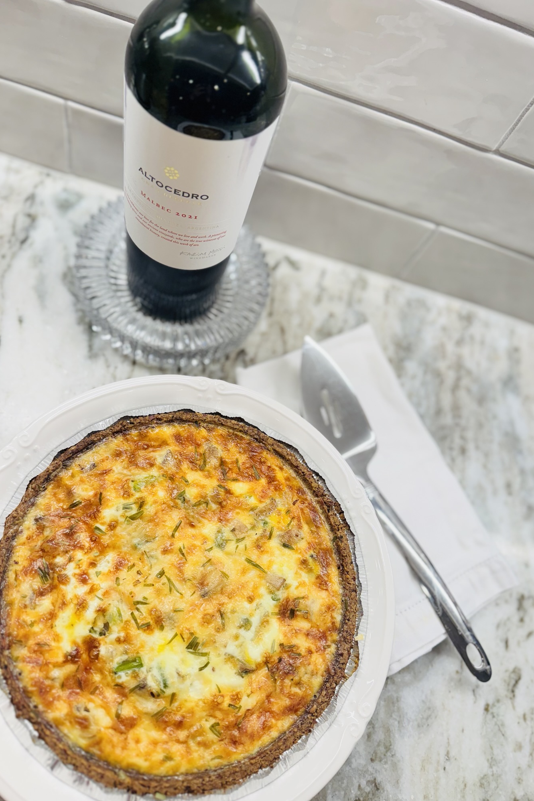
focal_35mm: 25
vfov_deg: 71.5
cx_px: 267
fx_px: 556
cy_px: 401
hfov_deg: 51.3
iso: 64
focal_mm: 6.76
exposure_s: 1/226
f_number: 1.78
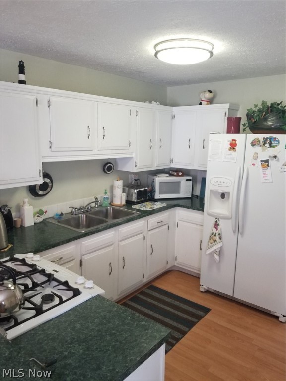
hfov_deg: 53.1
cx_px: 143
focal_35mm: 26
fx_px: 286
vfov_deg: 67.3
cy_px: 190
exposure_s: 1/30
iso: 160
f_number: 1.7
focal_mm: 4.25
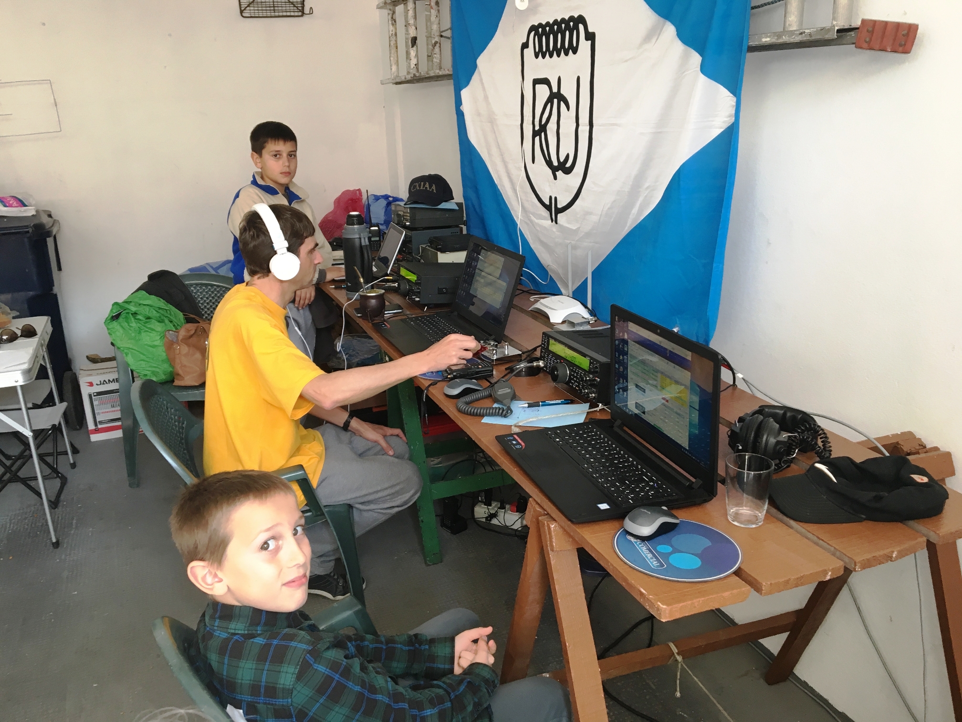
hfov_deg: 61.7
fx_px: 806
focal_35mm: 29
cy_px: 361
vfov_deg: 48.2
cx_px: 481
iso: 80
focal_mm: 4.15
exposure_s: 1/33
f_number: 2.2
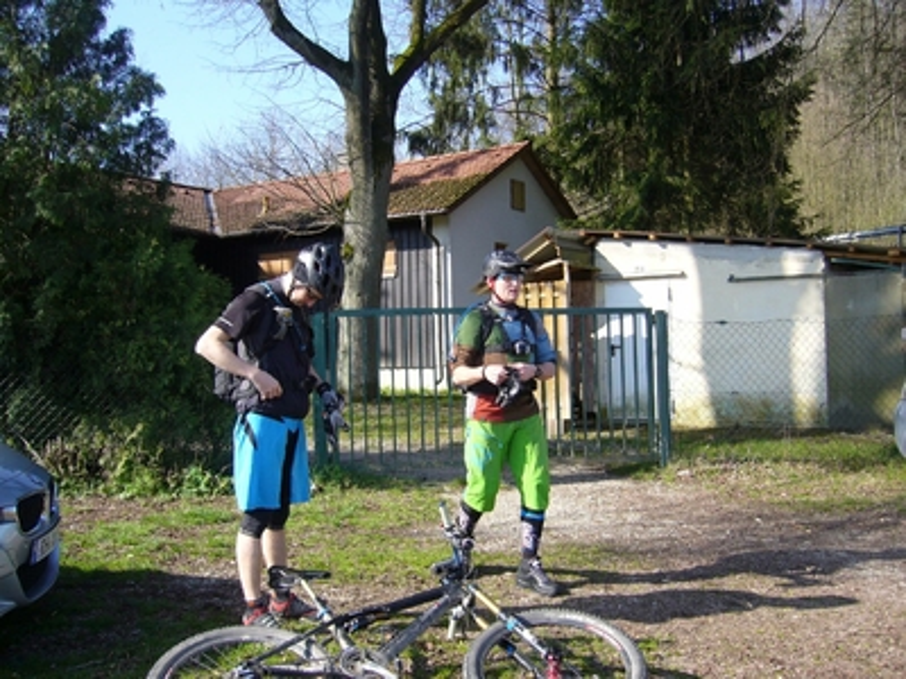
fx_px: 916
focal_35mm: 35
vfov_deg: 40.7
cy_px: 340
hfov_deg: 52.6
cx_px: 453
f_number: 2.8
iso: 80
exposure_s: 1/400
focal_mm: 5.8
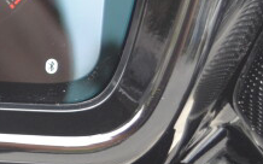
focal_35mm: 219
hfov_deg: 8.9
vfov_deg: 6.0
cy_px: -5
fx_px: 1569
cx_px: -322
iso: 400
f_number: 5
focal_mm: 26
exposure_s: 1/100
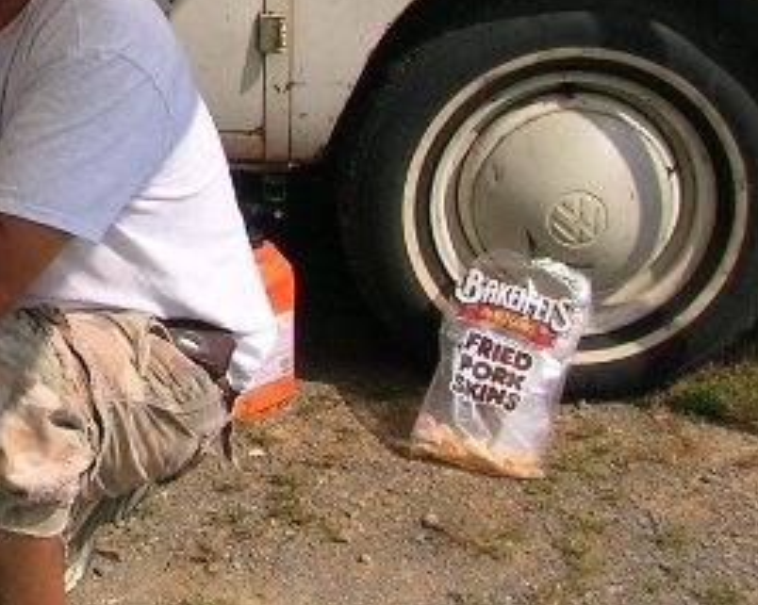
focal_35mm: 99
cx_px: -322
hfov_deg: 17.7
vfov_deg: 15.3
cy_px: 10
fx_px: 2219
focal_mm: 5.7
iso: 50
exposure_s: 1/276
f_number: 4.9
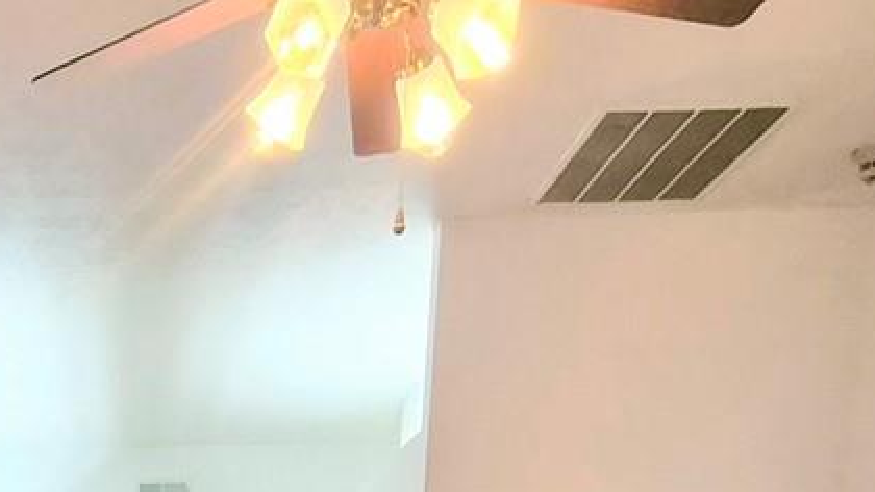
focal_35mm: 54
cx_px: 73
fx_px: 1253
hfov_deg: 36.0
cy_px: 1049
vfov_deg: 16.0
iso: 400
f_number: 2.2
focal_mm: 1.7
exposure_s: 1/60
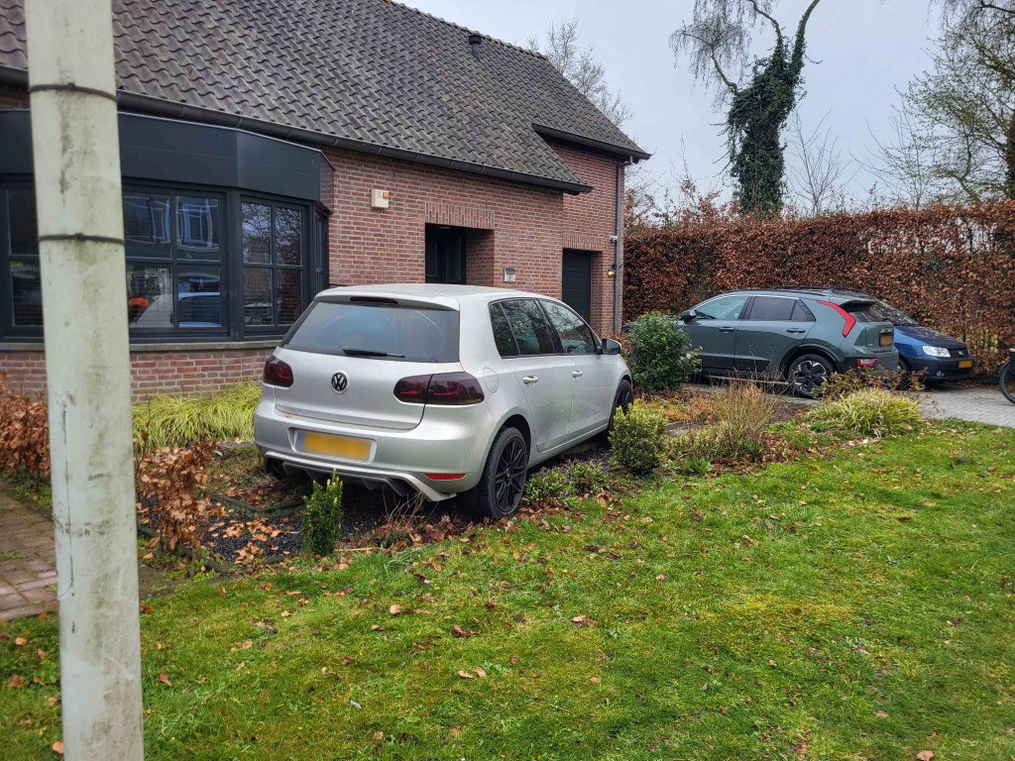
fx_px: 762
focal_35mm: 26
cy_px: 380
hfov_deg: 67.3
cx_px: 508
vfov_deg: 53.1
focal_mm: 5.4
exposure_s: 1/212
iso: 40
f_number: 1.8
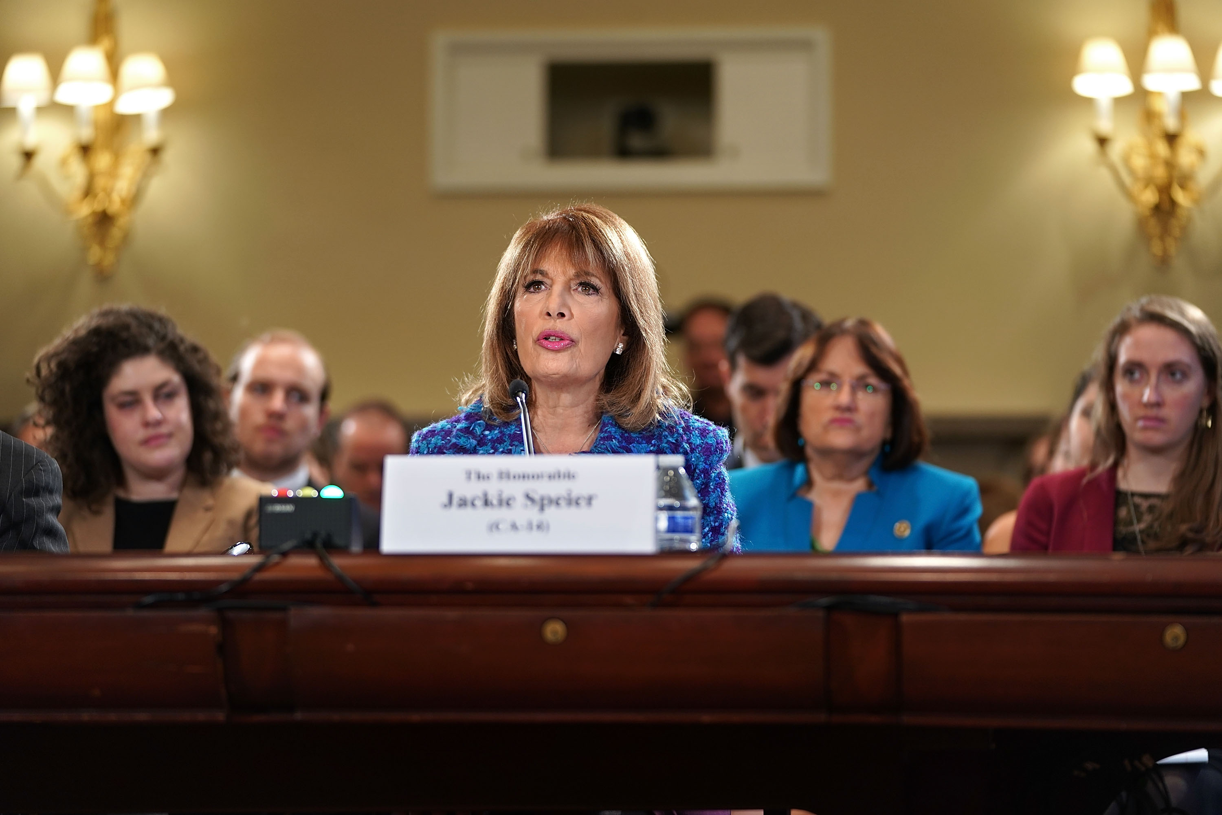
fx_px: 4209
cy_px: 408
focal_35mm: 124
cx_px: 611
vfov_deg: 11.1
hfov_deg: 16.5
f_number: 2.8
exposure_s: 1/100
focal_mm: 124
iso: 800
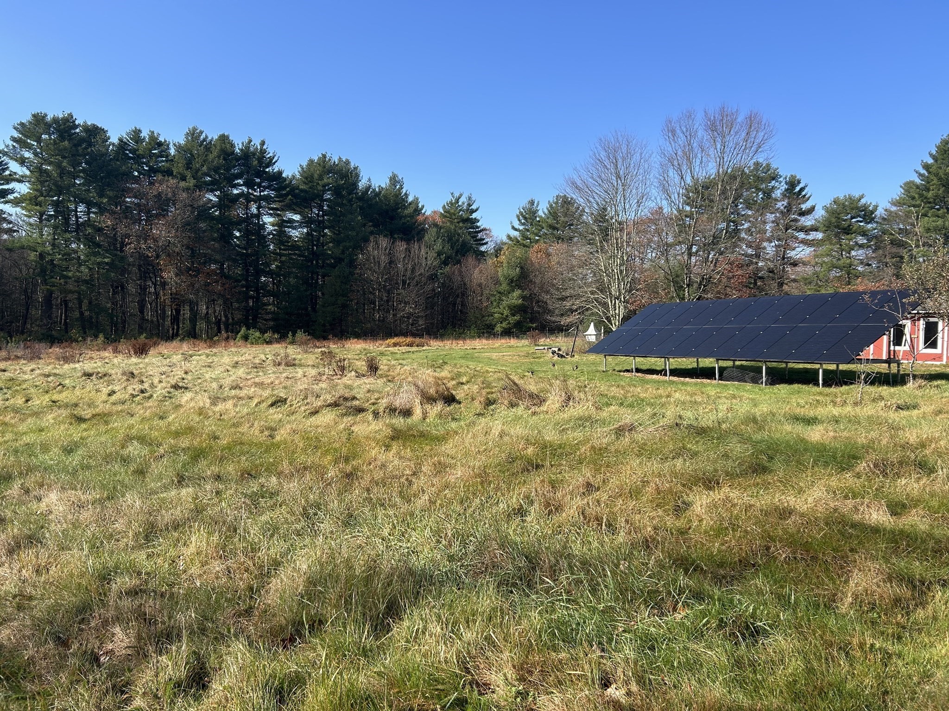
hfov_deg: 67.3
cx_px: 474
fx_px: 713
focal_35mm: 26
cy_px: 356
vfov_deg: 53.1
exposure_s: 1/2353
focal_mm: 5.7
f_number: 1.5
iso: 50
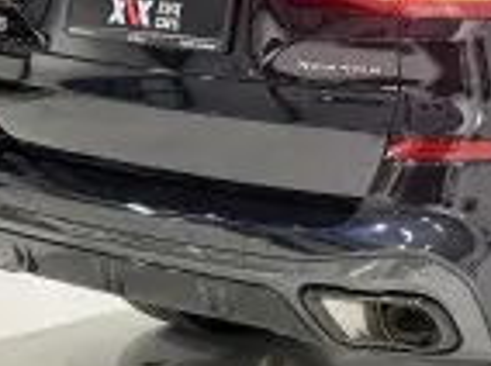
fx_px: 1728
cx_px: 474
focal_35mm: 122
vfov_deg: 12.1
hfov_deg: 15.9
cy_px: 76
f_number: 1.78
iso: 200
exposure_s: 1/50
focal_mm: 6.76
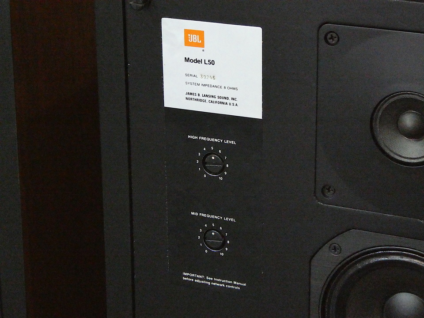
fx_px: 1200
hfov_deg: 20.0
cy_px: 159
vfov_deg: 15.1
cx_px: 212
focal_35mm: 98
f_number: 5
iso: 3200
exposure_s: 1/80
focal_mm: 17.5
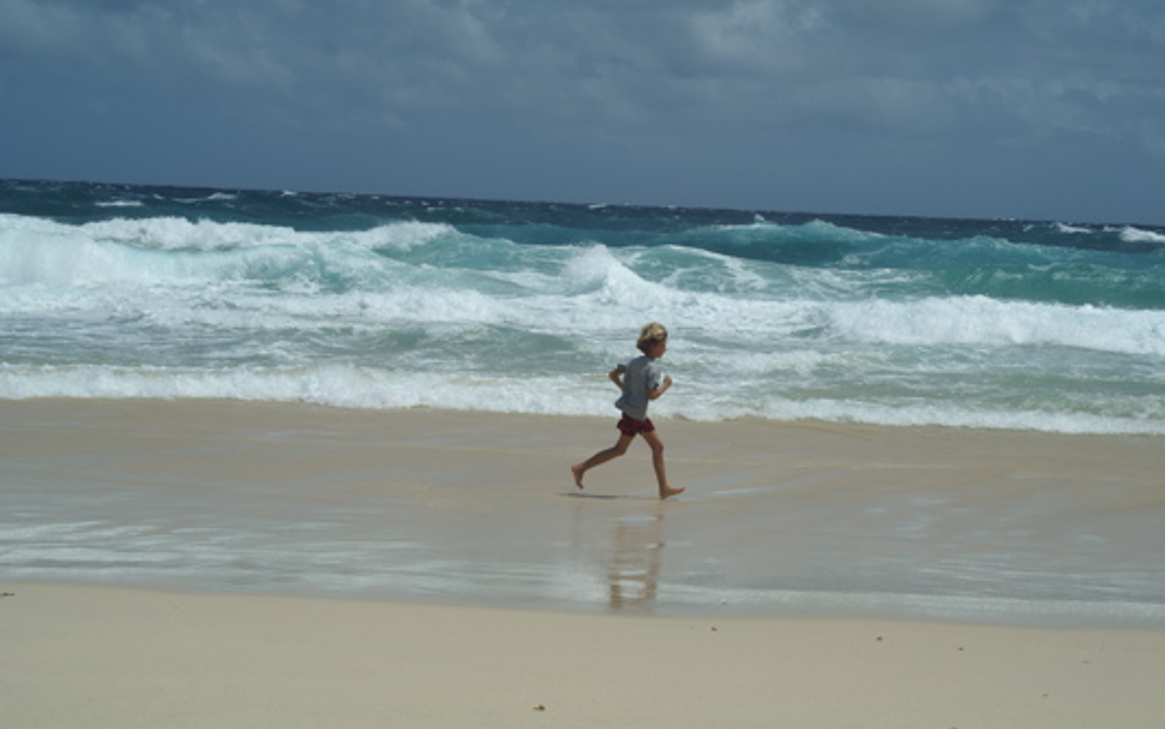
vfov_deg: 16.9
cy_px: 345
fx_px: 2445
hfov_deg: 26.8
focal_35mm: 77
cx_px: 581
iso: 100
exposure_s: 1/320
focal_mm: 50
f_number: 13
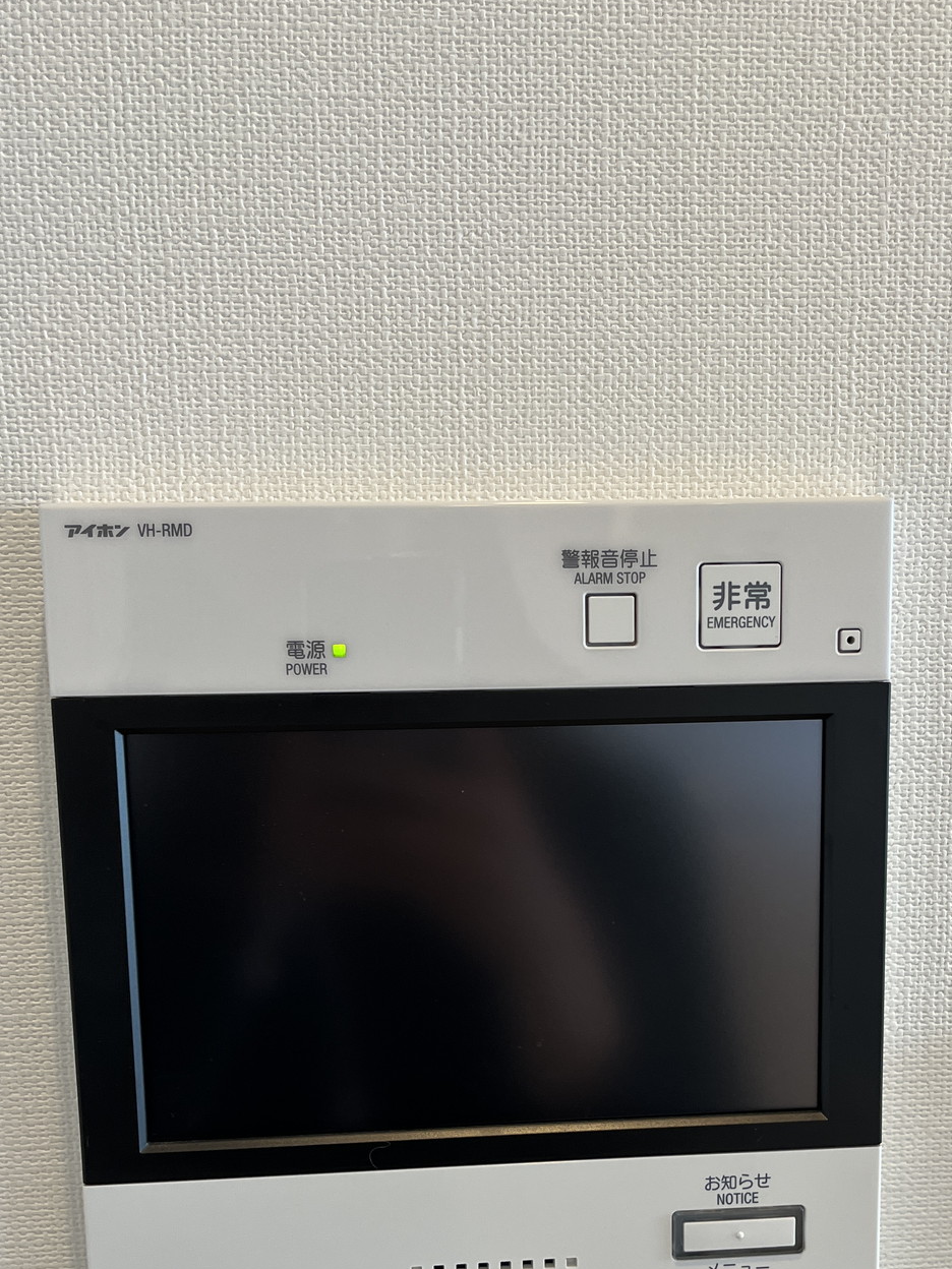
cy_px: 834
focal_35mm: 40
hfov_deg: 35.9
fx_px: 1467
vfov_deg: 46.2
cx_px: 553
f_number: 1.6
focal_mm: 5.1
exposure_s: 1/121
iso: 100
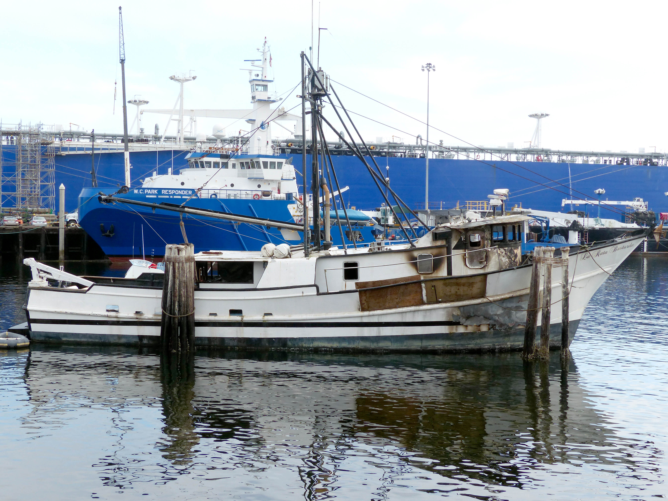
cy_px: 250
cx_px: 334
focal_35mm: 55
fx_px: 1061
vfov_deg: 26.6
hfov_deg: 34.9
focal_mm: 9.9
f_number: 4
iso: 100
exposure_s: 1/400
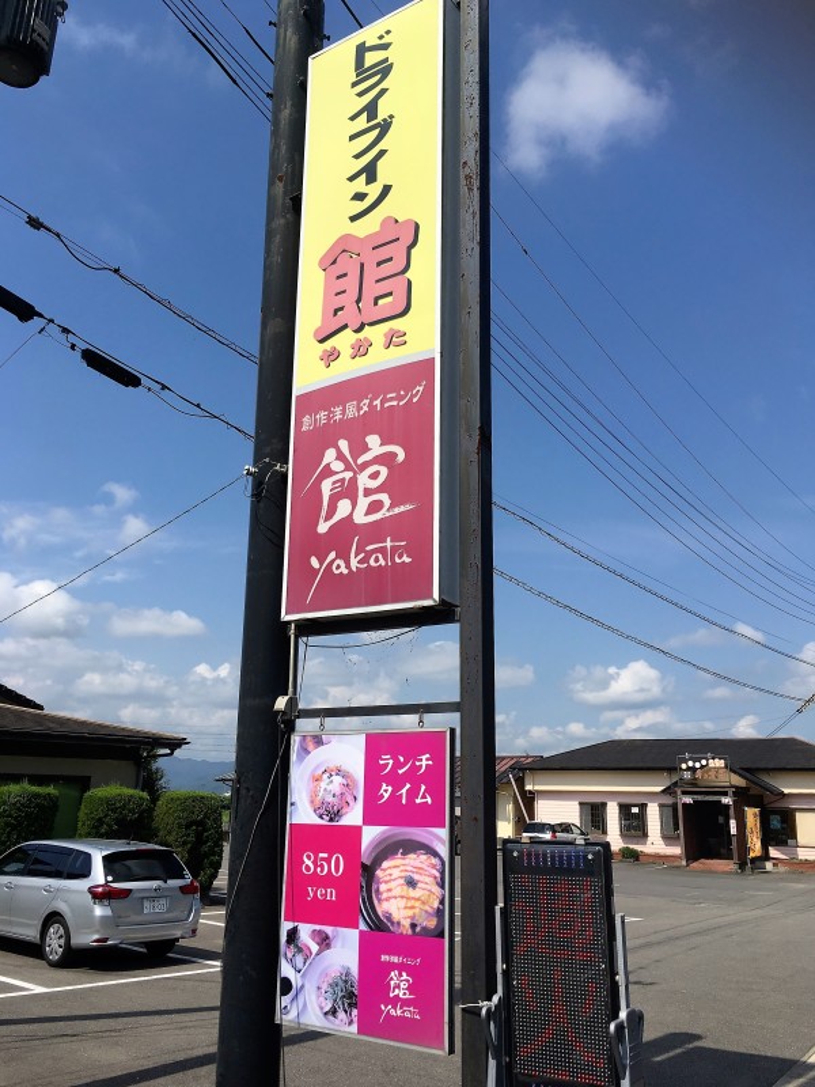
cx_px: 408
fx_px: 910
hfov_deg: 48.2
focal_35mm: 29
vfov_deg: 61.7
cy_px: 544
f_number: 2.2
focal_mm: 4.15
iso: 25
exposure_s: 1/2564
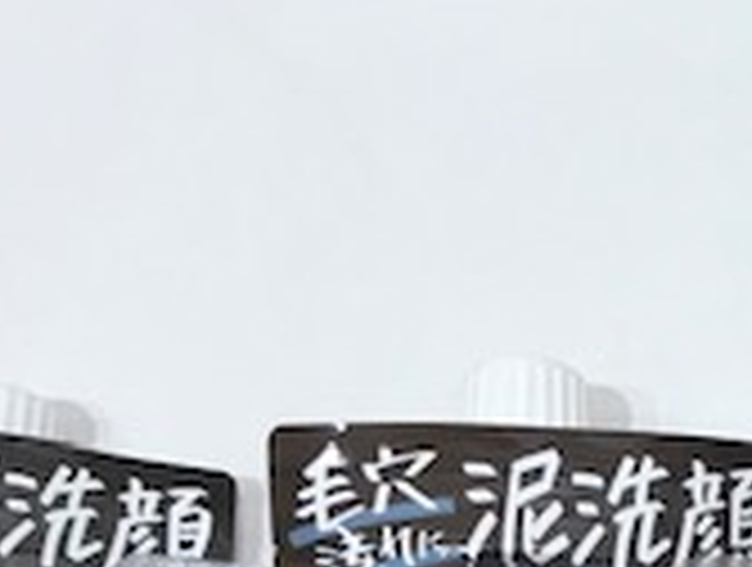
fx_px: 2329
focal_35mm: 107
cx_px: 1112
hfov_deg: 16.7
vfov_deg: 12.7
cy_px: 994
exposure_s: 1/120
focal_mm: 3.99
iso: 25
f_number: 1.8
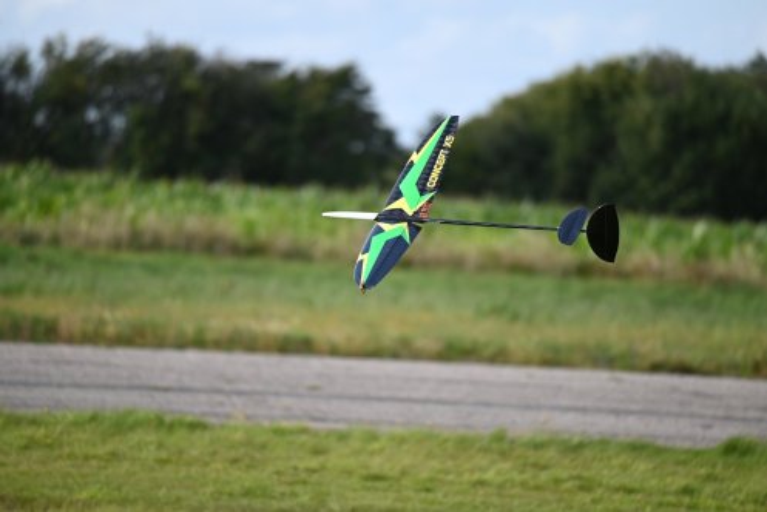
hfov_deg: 5.4
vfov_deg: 3.6
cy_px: 256
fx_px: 8100
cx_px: 384
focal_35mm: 380
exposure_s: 1/640
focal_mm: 380
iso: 320
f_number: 6.3
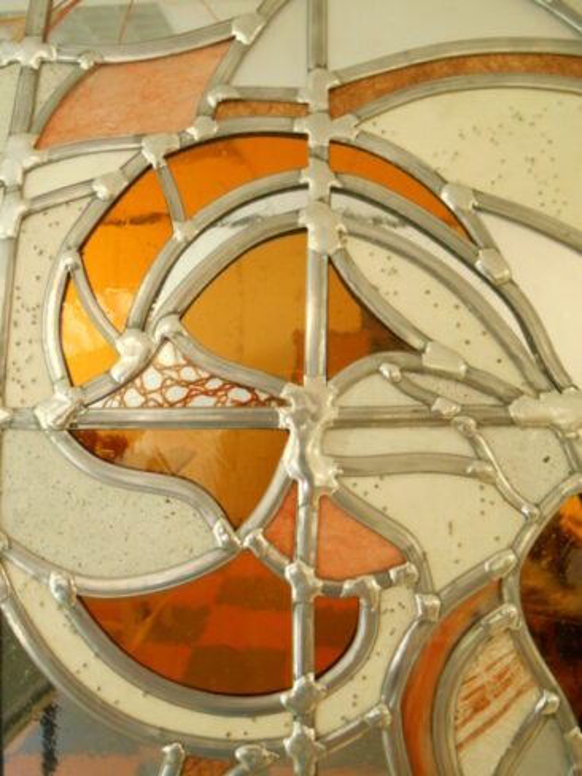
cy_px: 388
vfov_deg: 58.4
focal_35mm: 31
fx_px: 695
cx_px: 291
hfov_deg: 45.4
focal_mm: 5.5
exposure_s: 1/60
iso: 400
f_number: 3.6
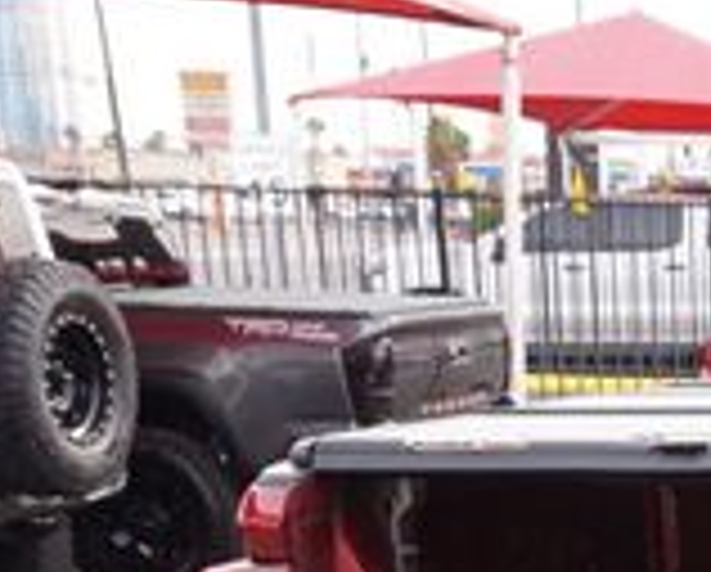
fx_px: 1918
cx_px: 1148
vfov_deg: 15.7
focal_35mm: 91
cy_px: 838
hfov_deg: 18.1
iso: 100
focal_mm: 16
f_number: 5.6
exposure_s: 1/80
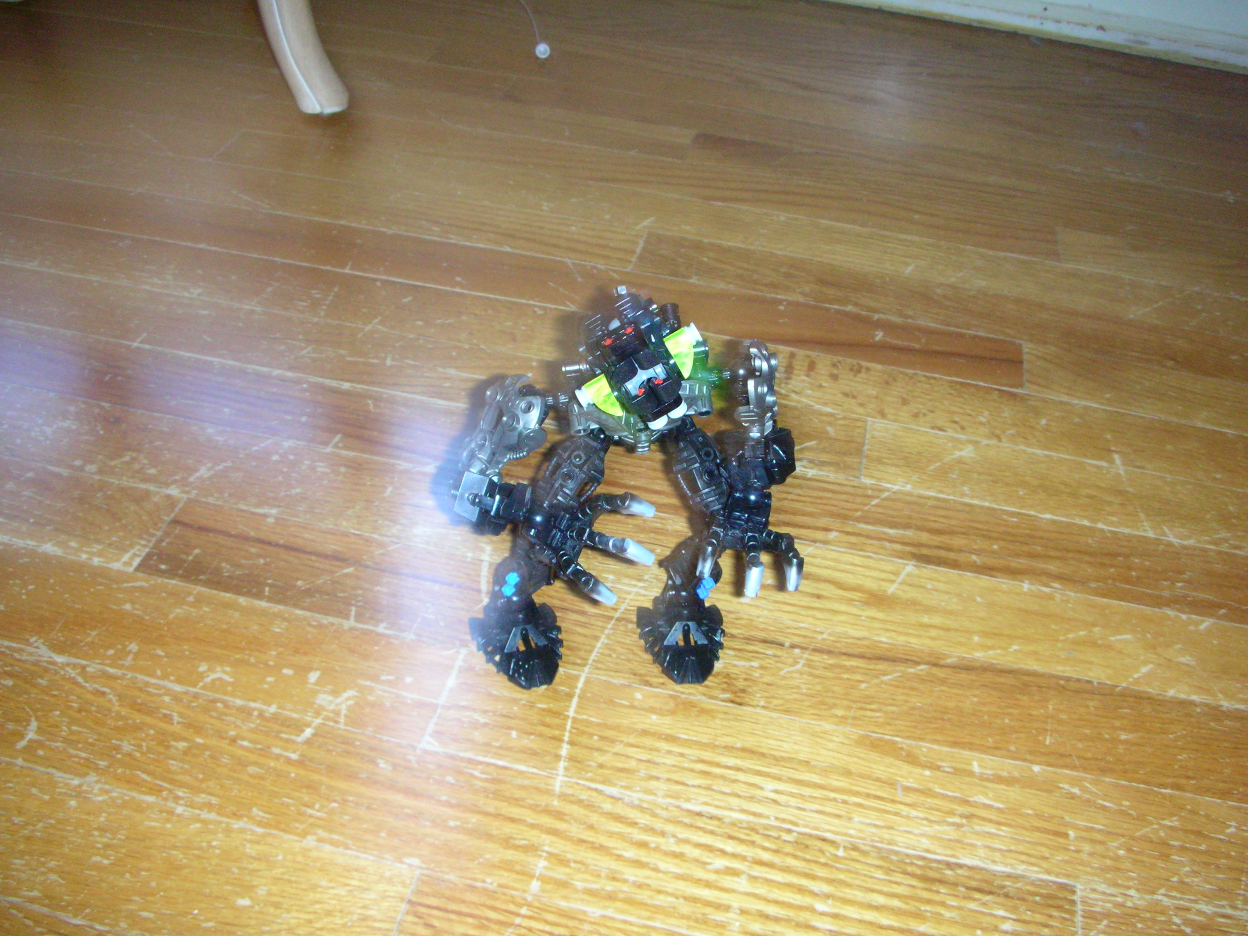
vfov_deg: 40.7
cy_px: 468
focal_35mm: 35
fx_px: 1262
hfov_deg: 52.6
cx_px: 624
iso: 200
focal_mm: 5.8
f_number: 3
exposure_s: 2
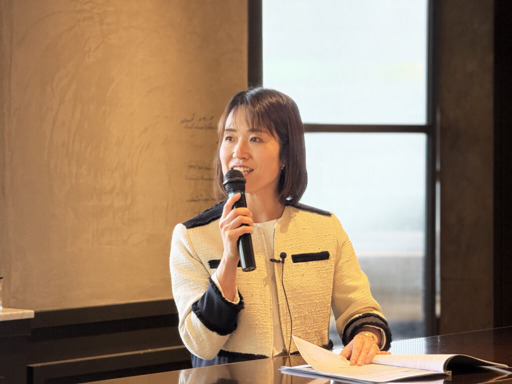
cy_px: 192
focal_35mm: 120
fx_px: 1775
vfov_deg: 12.3
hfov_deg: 16.4
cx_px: 256
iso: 250
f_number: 2.8
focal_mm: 15.66
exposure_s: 1/55
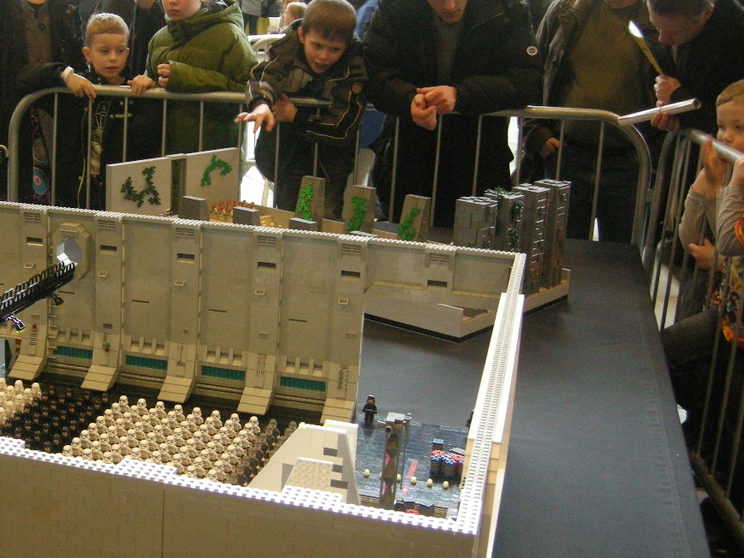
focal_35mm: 53
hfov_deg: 35.6
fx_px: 1139
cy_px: 277
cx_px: 218
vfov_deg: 27.5
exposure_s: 1/27.2
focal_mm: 7.5
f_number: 2.7
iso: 400
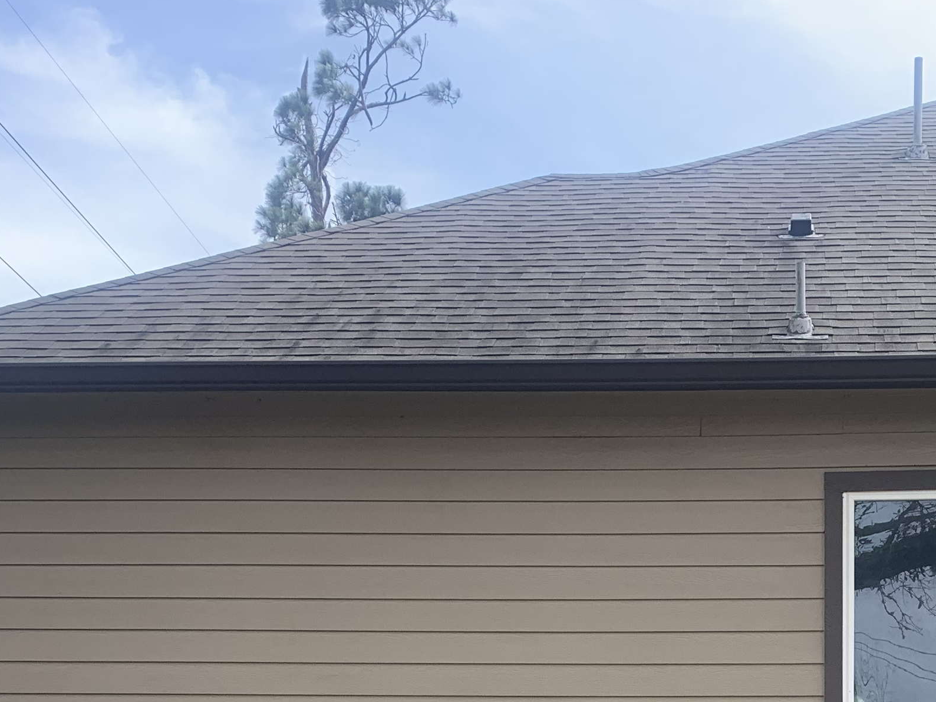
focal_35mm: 66
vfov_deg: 20.7
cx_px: 723
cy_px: 849
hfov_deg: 28.9
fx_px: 1785
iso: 25
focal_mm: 4.25
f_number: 1.8
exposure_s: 1/887
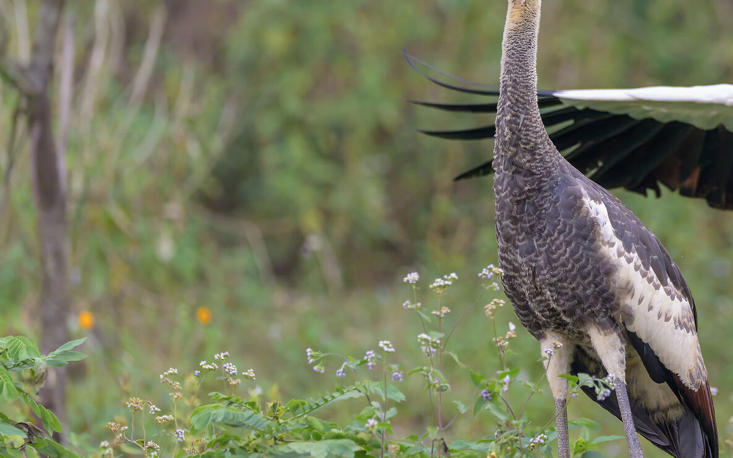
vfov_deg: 1.3
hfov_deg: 2.0
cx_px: 707
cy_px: 195
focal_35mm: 1031
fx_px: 20594
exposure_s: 1/2000
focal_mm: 500
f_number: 4
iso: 4500
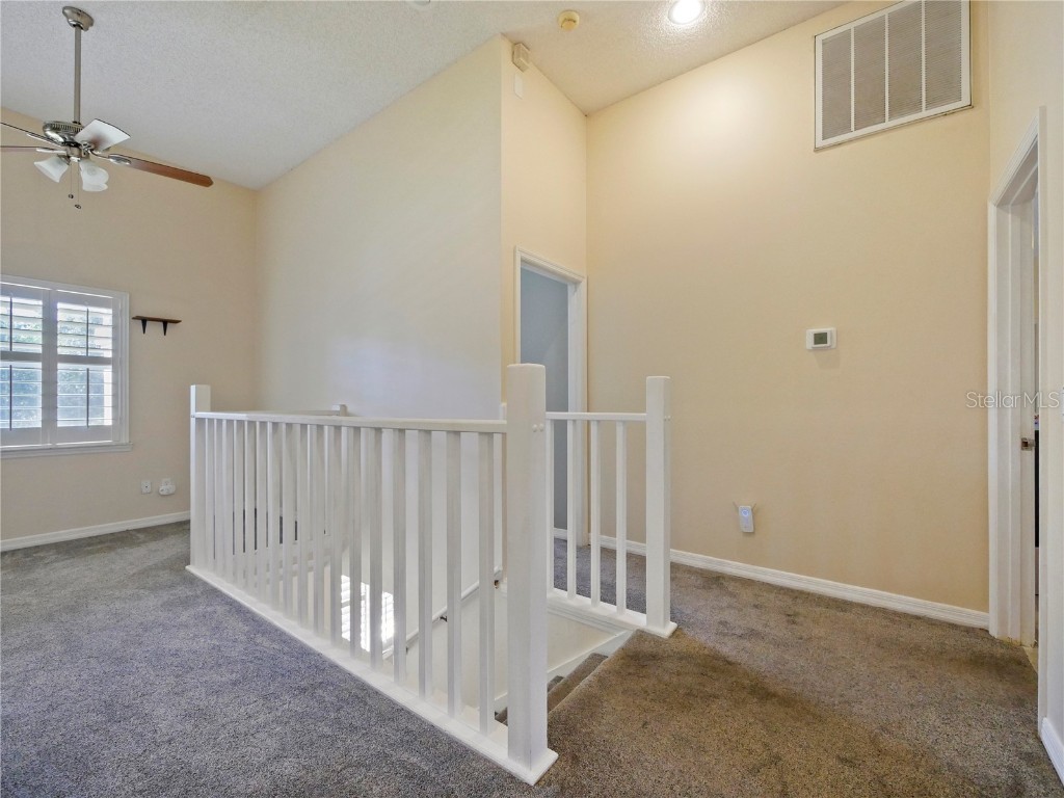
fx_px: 430
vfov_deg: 85.7
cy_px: 399
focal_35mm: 14
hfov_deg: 102.1
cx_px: 532
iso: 1250
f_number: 4
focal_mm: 7
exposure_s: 1/60
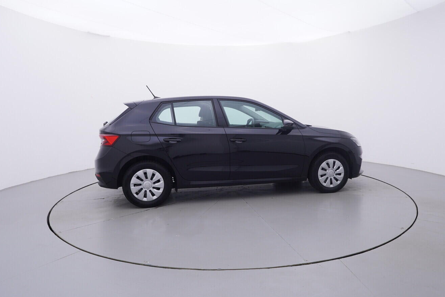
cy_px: 148
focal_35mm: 25
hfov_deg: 72.4
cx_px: 233
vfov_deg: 52.2
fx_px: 304
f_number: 5
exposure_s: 1/80
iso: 200
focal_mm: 15
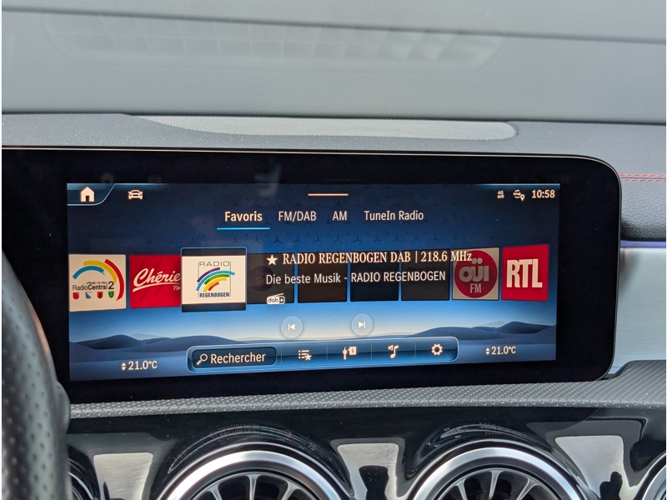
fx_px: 944
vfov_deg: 29.7
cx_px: 334
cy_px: 250
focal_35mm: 49
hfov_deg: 38.9
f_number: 1.68
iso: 21
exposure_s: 1/61.4
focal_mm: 6.9
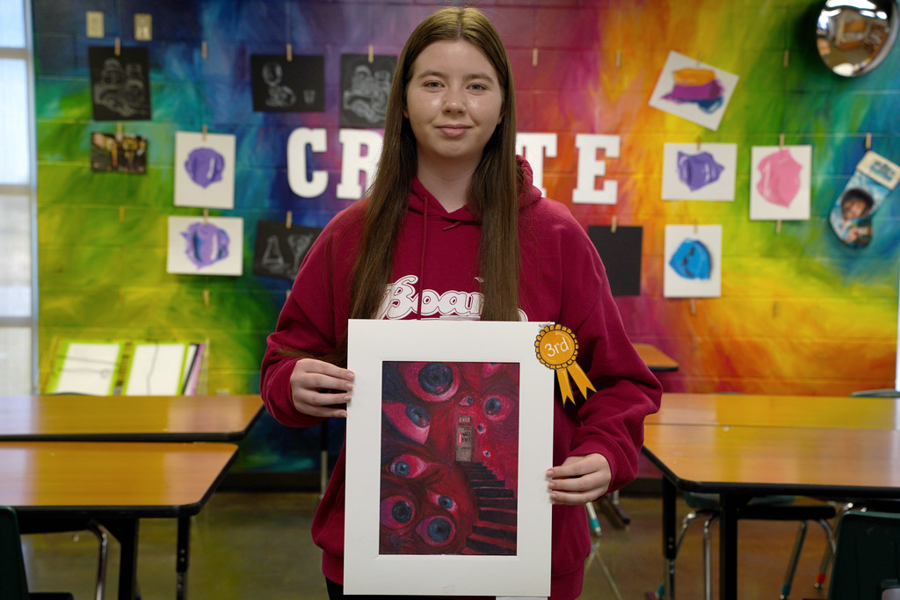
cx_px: 450
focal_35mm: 49
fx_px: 1225
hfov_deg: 40.3
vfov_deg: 27.5
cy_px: 300
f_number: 4.5
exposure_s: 1/50
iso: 200
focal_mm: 49
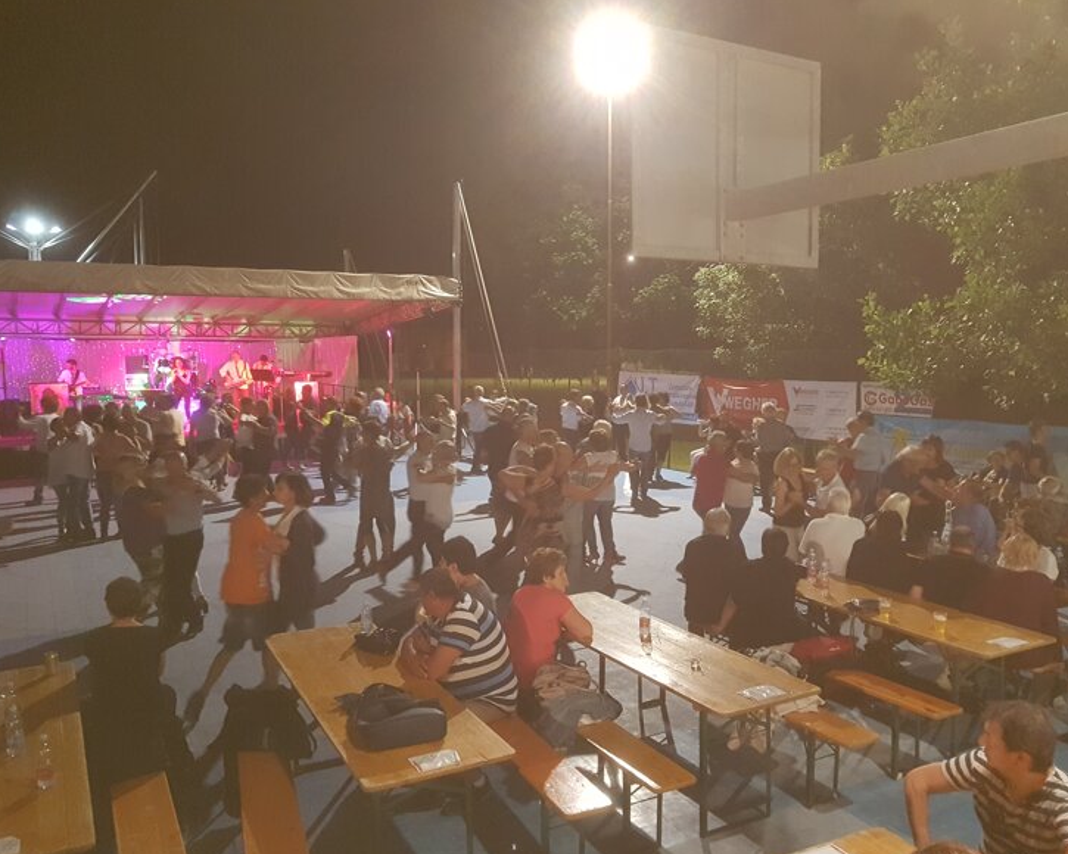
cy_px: 433
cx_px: 558
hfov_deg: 62.2
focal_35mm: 28
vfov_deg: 51.5
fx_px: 885
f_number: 1.7
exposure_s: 1/33
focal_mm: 4.2
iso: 800
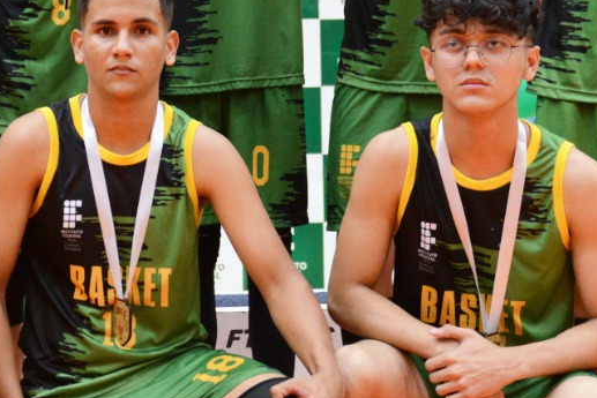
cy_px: 84
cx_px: 186
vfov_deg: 14.0
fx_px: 1609
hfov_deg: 20.9
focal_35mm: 97
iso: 3200
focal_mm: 31
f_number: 2.8
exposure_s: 1/160
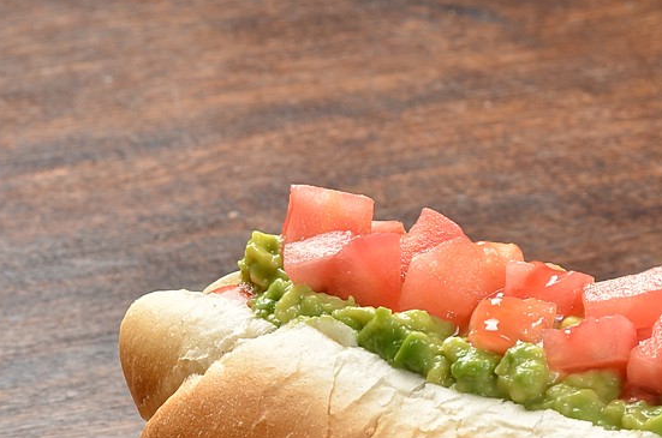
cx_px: 438
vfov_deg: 6.1
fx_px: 4074
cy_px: 574
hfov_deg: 9.3
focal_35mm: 222
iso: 100
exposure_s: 1/160
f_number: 11
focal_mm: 50
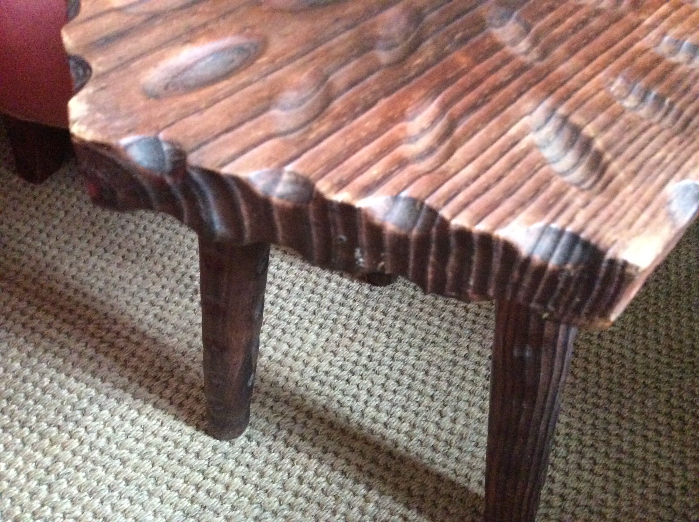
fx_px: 645
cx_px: 350
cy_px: 261
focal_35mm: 32
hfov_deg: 56.9
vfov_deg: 44.1
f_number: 2.4
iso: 640
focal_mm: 3.3
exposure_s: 1/17
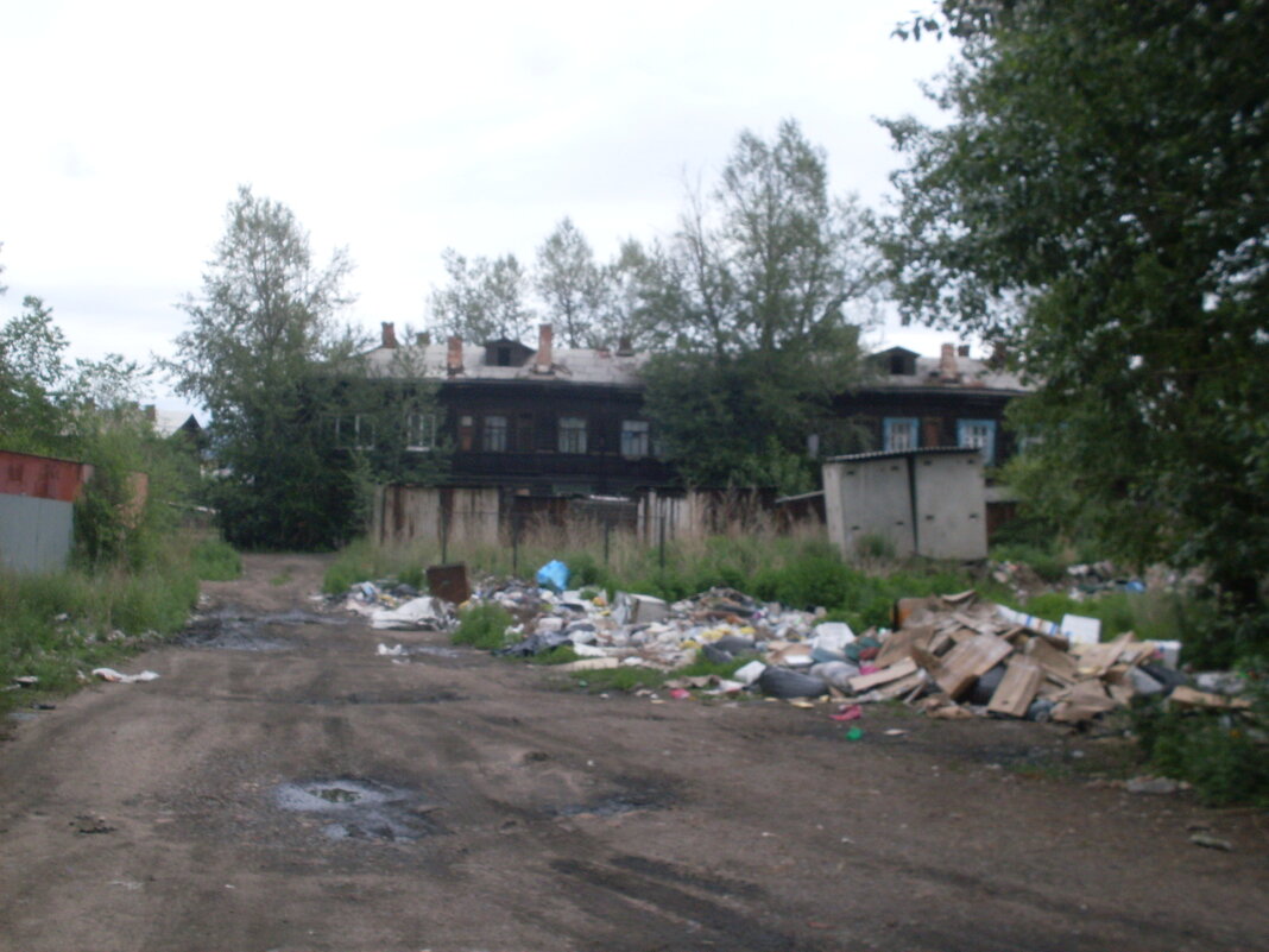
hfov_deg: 49.0
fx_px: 1393
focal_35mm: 38
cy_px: 476
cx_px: 634
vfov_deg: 37.7
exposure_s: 1/90
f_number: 8.4
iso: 80
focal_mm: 6.3
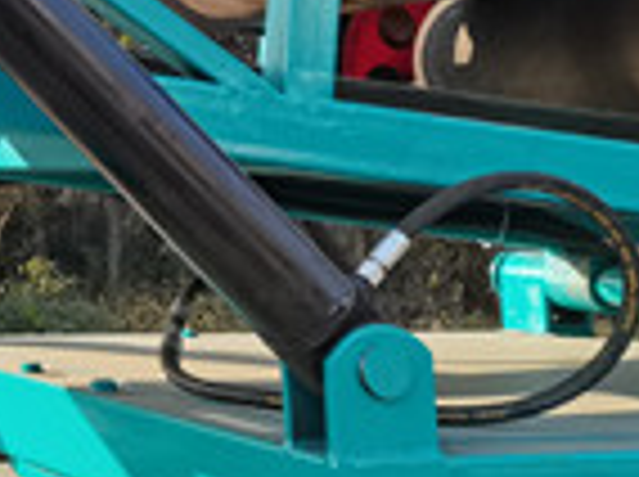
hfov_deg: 17.4
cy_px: -81
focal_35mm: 101
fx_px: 1861
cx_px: -346
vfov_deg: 14.2
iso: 50
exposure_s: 1/279
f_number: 1.8
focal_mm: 5.58
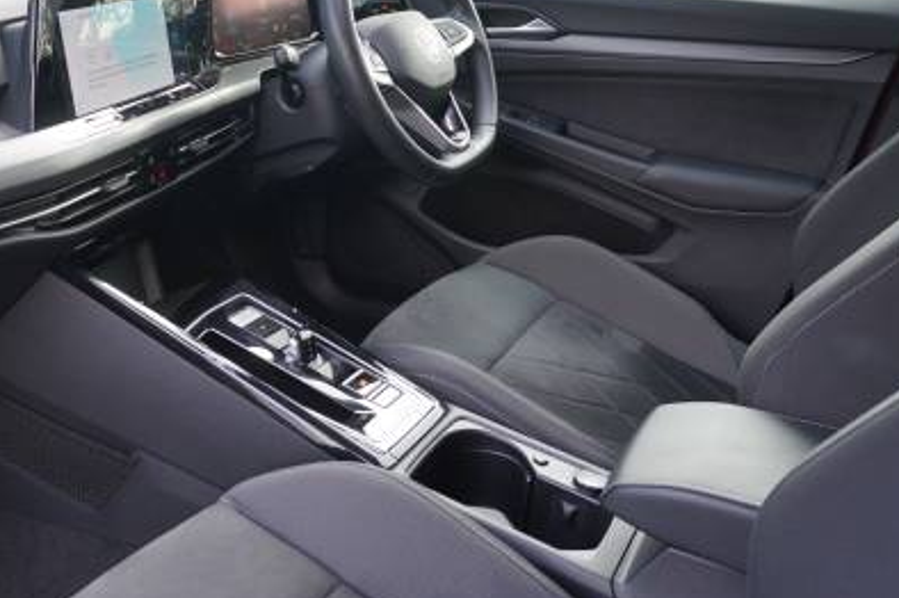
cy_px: 130
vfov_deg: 33.3
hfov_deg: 48.8
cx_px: 308
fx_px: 973
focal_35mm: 39
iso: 320
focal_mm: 16
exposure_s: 1/60
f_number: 4
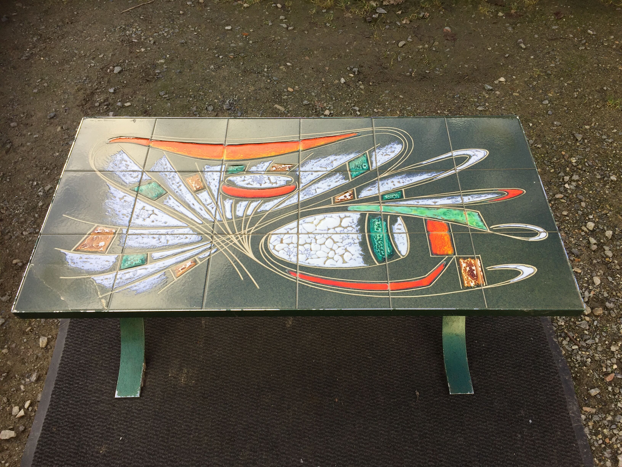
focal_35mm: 29
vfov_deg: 48.2
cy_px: 234
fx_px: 521
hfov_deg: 61.7
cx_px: 311
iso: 32
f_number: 2.2
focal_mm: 4.15
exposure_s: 1/638
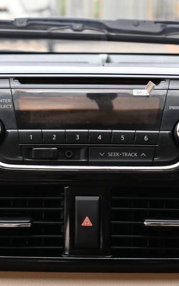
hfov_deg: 10.1
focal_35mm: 130
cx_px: 88
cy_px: 158
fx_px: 1014
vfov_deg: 16.1
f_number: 6
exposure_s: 1/30
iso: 280
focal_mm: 46
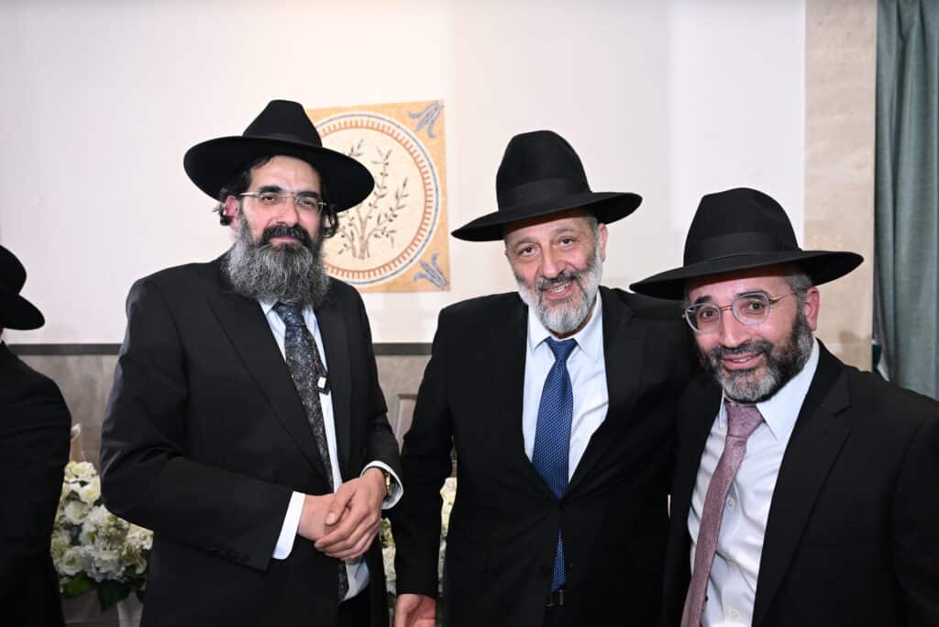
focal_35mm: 28
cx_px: 470
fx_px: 730
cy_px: 314
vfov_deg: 46.4
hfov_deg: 65.5
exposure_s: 1/200
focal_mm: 28
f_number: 4.5
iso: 1600
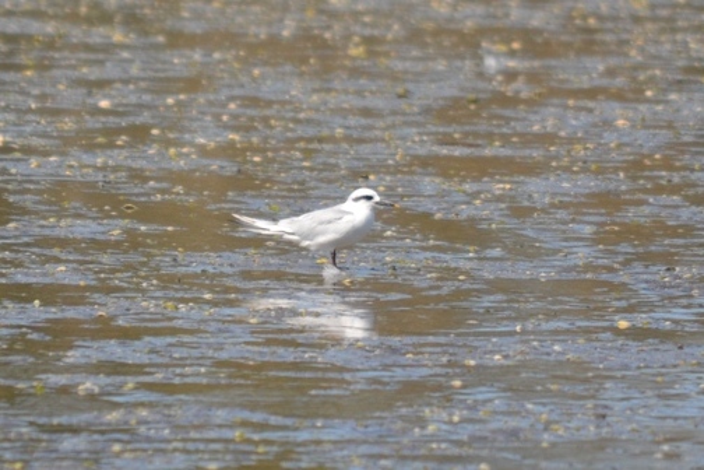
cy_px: 235
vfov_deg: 3.1
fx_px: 8799
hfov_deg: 4.6
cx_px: 352
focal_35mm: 450
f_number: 5.6
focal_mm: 300
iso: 360
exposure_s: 1/2000
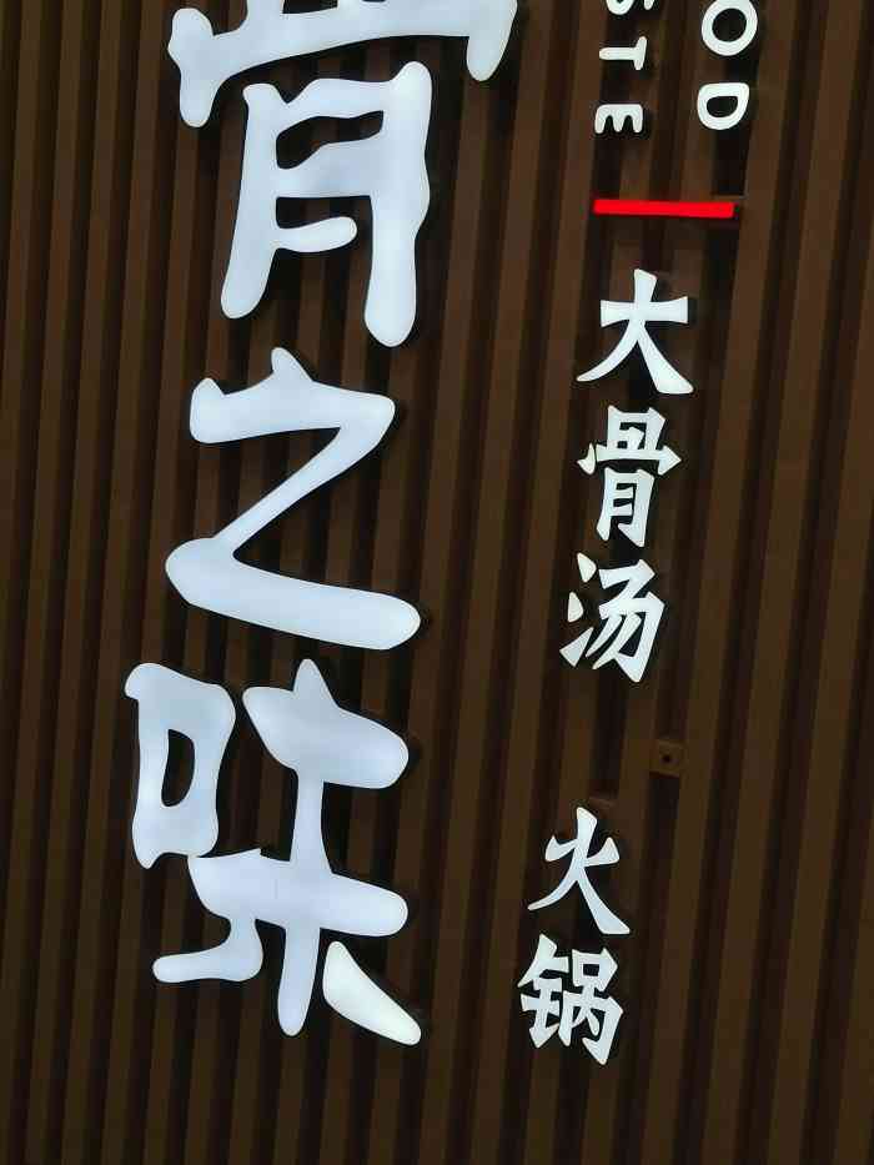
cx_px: 437
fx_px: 1548
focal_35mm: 46
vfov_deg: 41.2
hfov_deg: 31.5
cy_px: 582
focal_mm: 4.75
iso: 50
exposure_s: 1/233
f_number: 1.8
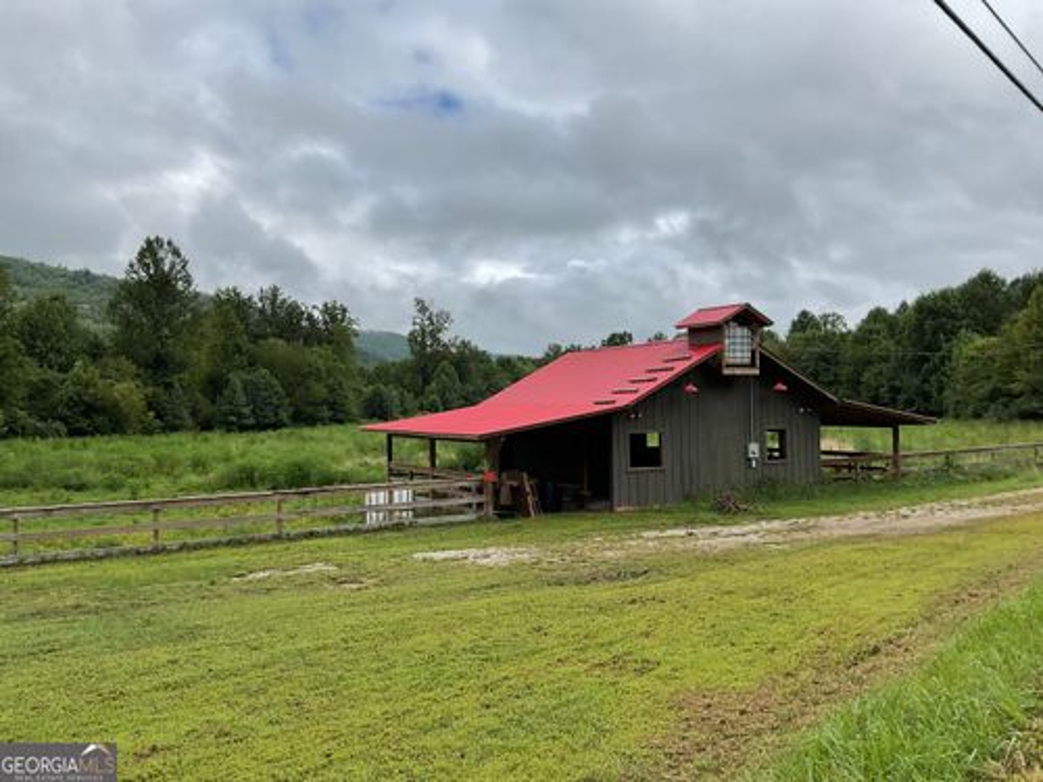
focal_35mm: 29
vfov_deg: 48.2
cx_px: 522
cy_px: 391
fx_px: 874
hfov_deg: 61.7
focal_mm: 3
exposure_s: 1/2227
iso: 16
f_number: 1.8
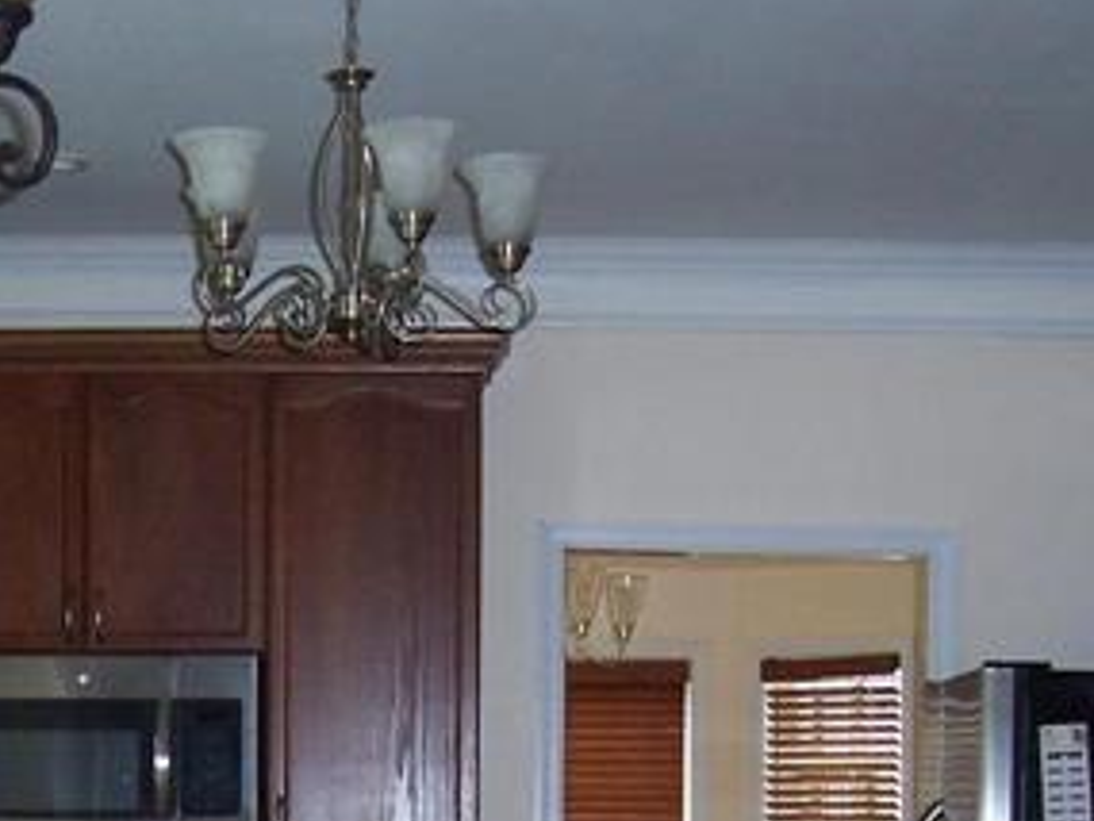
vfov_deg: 15.6
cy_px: 997
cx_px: 207
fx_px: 2877
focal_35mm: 91
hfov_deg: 21.2
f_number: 3
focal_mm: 6
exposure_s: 1/60
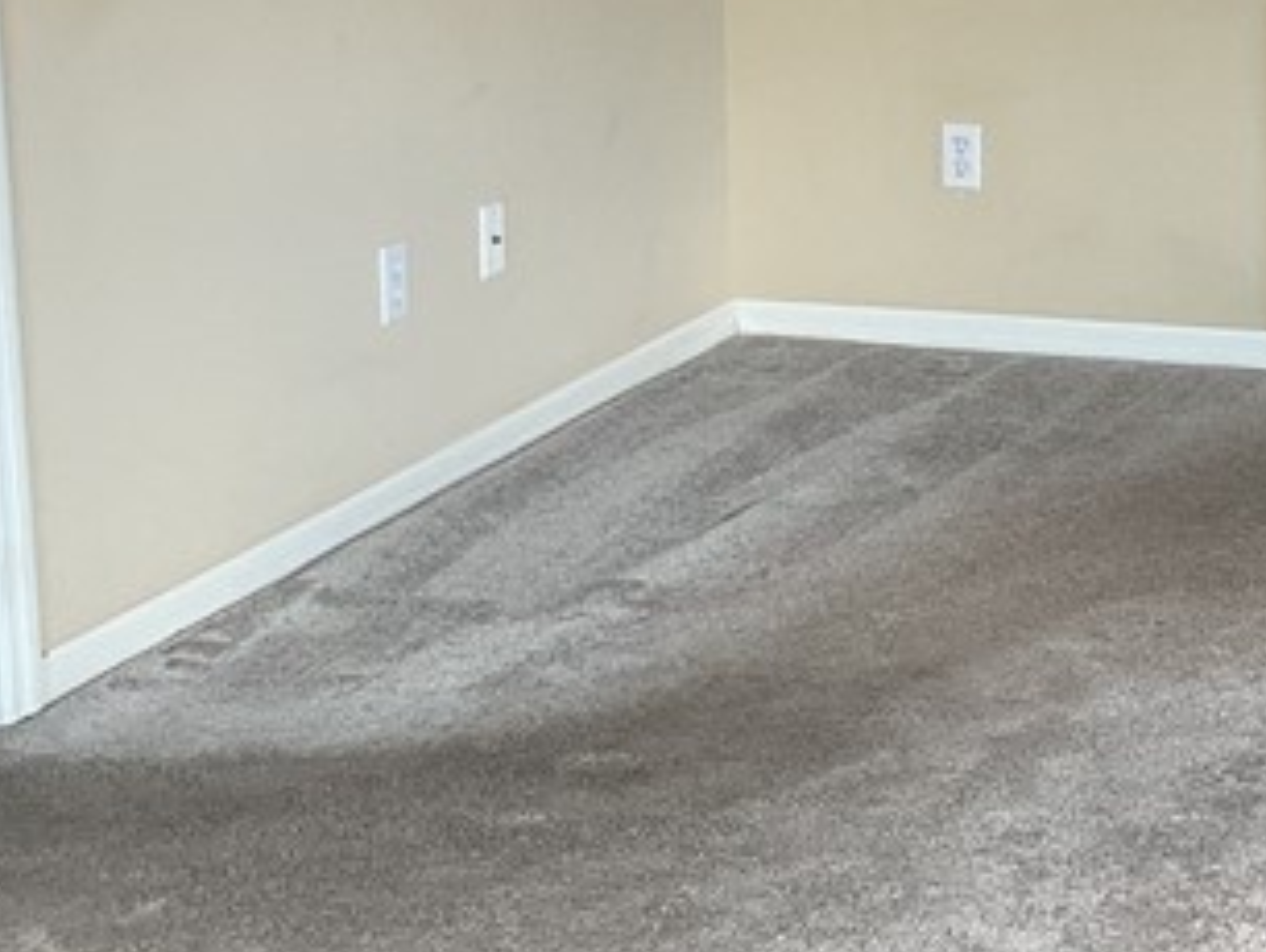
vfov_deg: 15.2
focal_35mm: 97
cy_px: 215
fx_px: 3550
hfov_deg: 19.6
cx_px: 1295
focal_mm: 3
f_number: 1.8
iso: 64
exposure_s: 1/120
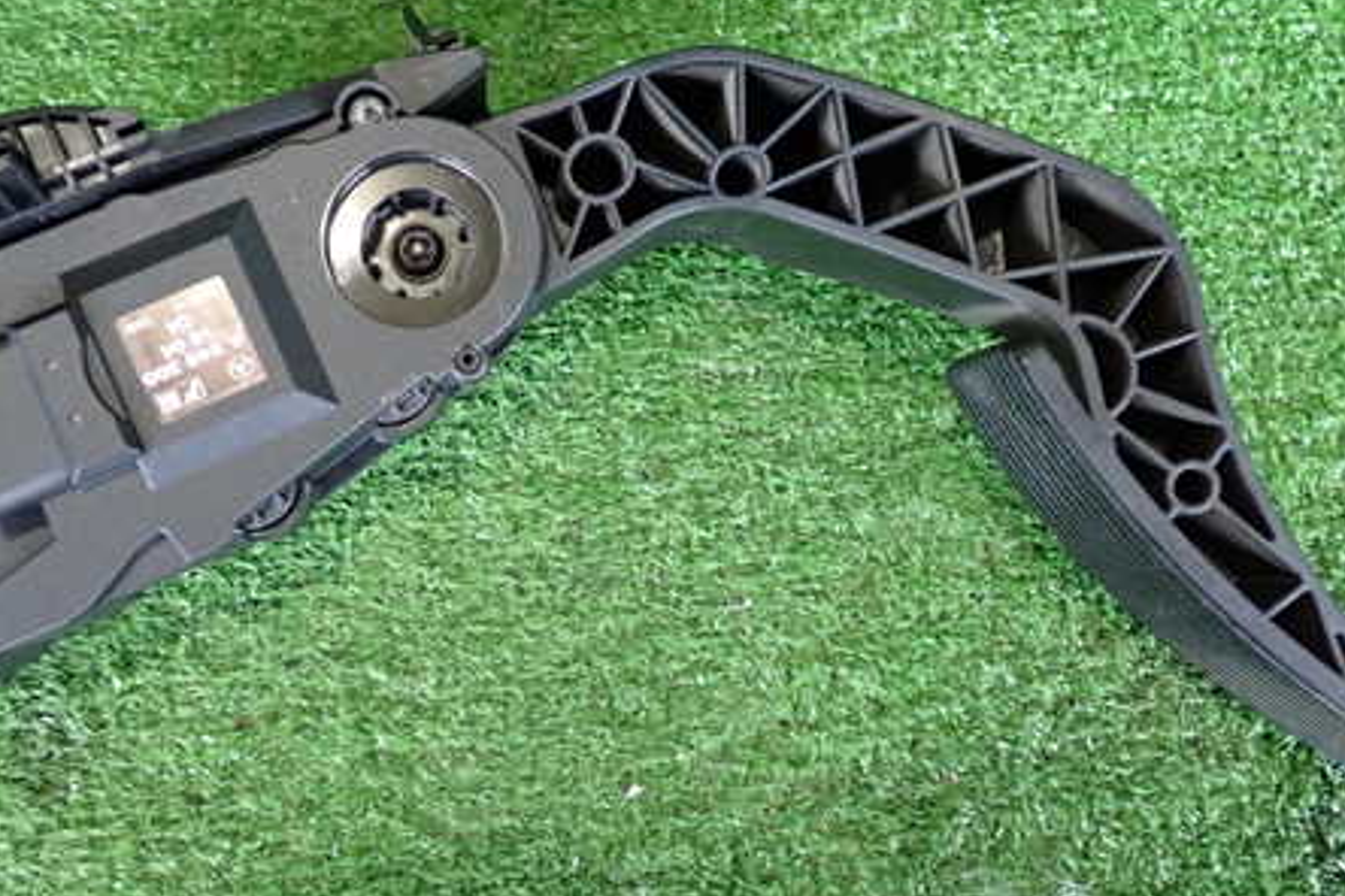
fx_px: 1681
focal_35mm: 45
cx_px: 657
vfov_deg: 29.9
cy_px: 424
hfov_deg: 43.6
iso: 500
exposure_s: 1/30
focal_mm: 5.79
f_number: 2.4
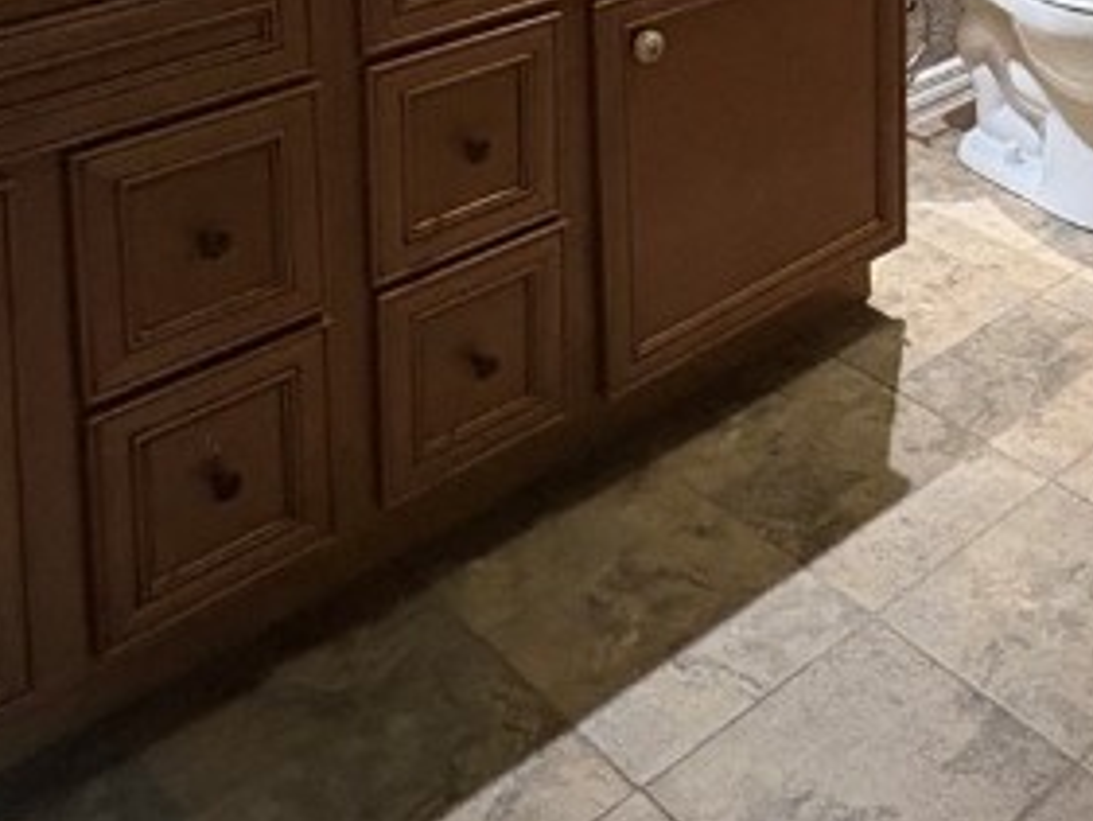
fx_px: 1611
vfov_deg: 23.1
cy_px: -412
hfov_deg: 34.2
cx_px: 1093
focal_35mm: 51
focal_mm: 2.22
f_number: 2.2
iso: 640
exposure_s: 1/40
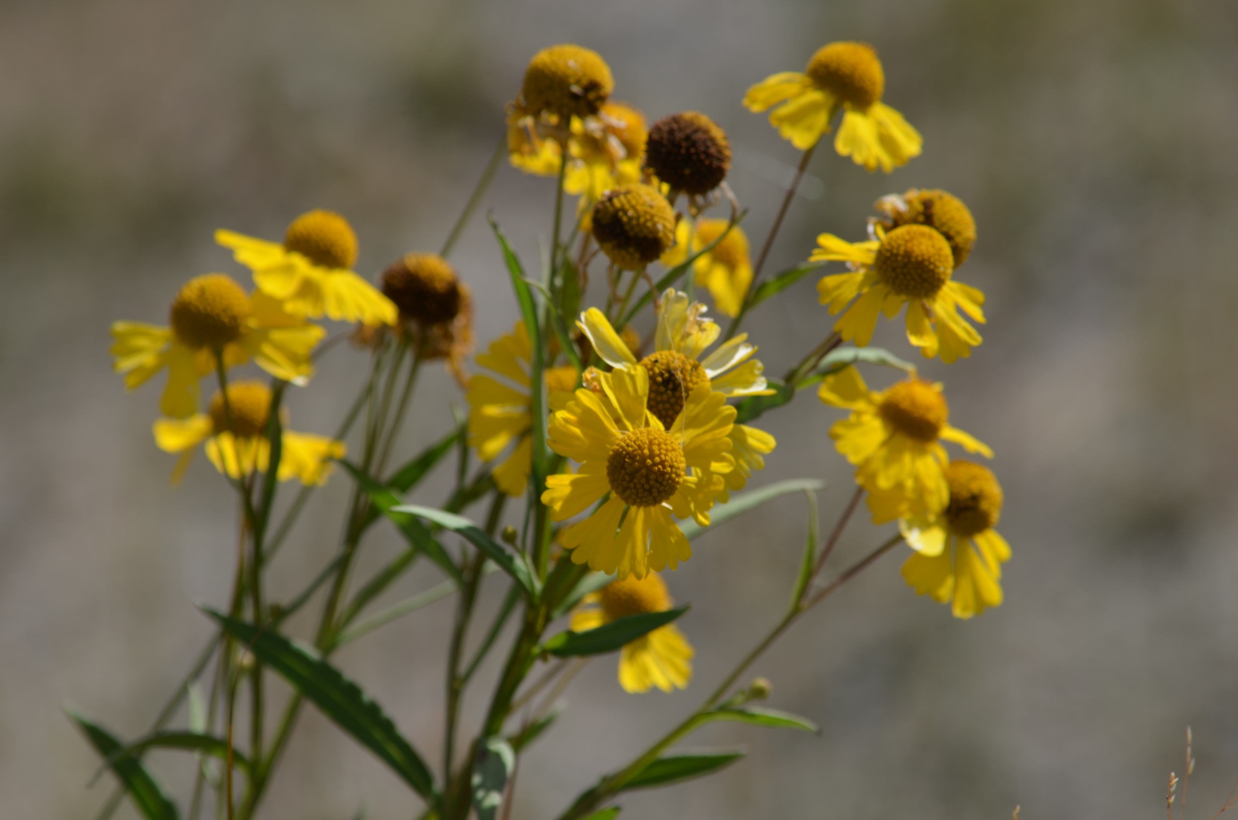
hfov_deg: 4.6
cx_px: 619
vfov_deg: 3.0
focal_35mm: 450
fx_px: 15443
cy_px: 410
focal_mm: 300
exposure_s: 1/400
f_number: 8
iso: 100
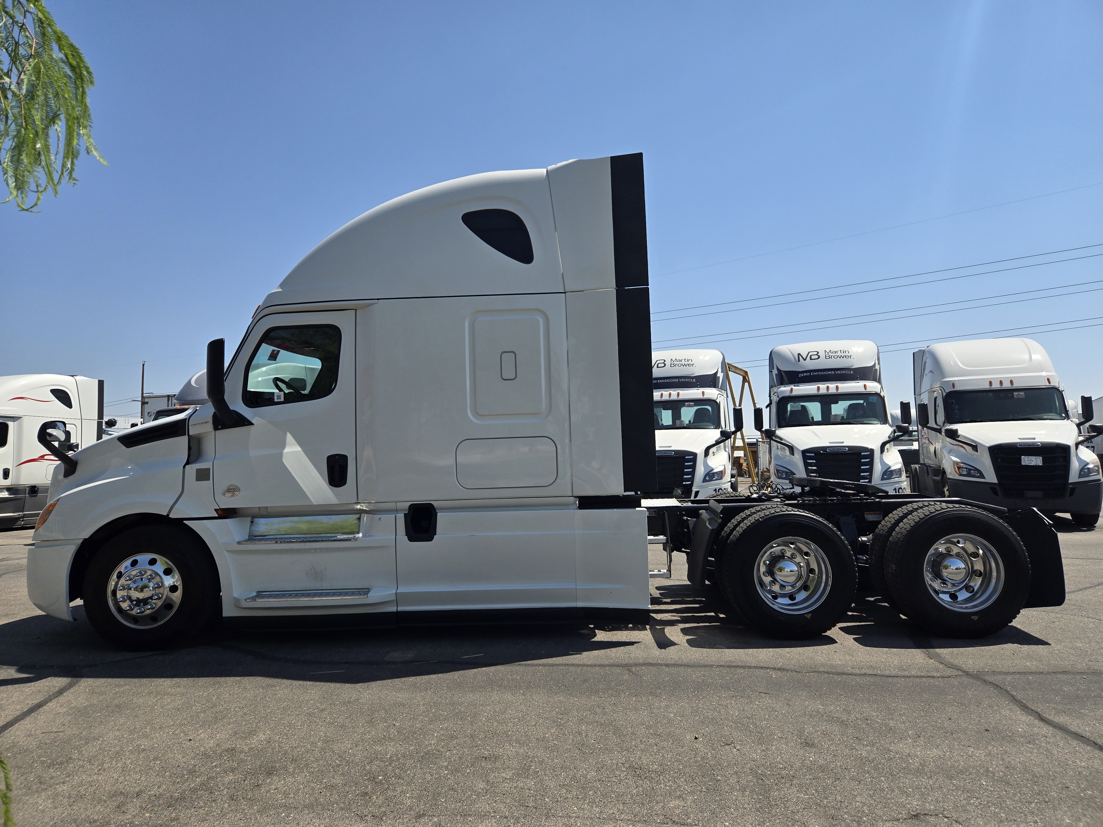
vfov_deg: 58.9
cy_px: 414
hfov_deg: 73.9
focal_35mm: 23
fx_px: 733
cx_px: 552
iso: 25
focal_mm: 5.4
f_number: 1.8
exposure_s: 1/2157
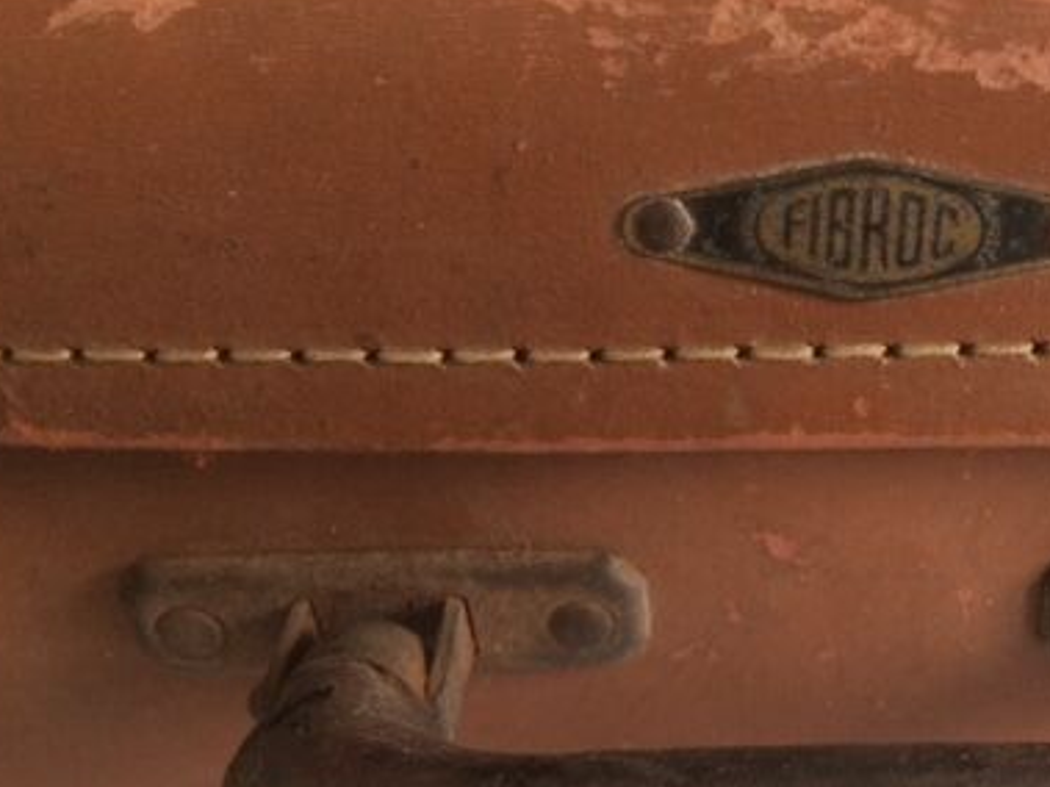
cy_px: 546
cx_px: 801
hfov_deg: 37.8
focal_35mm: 49
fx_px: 1486
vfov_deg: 29.4
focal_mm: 4.15
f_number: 2.2
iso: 160
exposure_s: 1/33
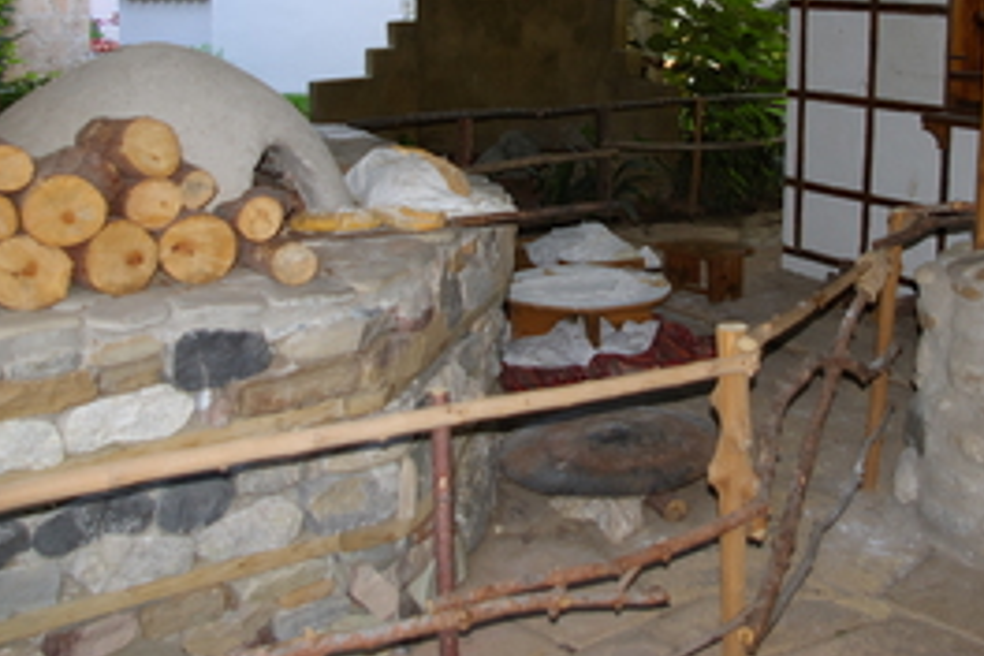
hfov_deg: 42.6
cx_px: 578
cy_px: 108
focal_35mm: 46
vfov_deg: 28.5
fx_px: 1257
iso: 200
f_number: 3.5
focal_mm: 18
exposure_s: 1/30
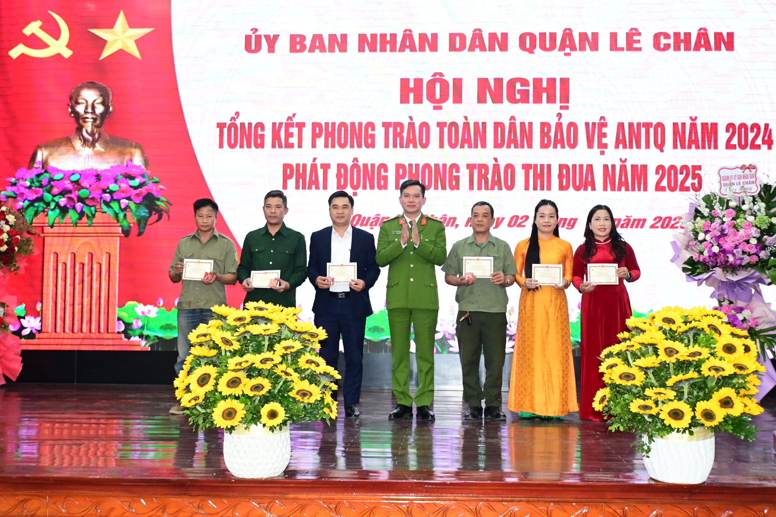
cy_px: 258
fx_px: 1035
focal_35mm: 48
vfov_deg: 28.1
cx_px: 388
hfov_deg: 41.1
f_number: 4
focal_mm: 32
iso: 1600
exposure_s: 1/200
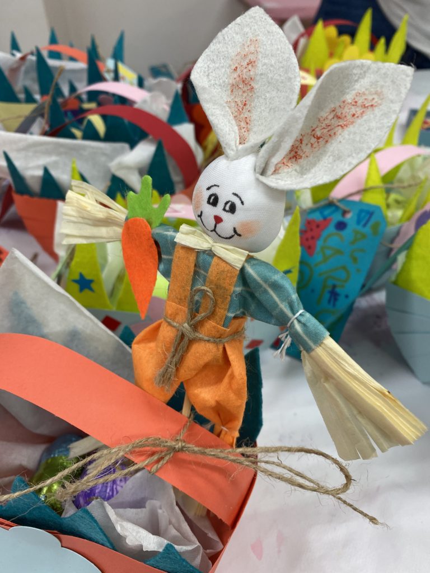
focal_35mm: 26
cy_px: 286
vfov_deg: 67.3
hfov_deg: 53.1
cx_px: 215
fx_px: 431
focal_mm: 4.25
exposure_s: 1/100
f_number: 1.8
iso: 100
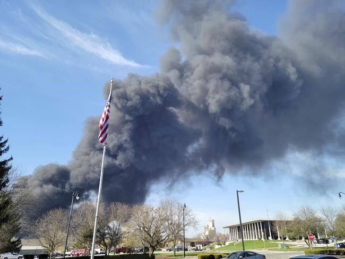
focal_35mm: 28
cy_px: 130
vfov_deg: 49.8
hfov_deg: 63.4
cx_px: 172
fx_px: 279
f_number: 2
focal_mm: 5.9
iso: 25
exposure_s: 1/417
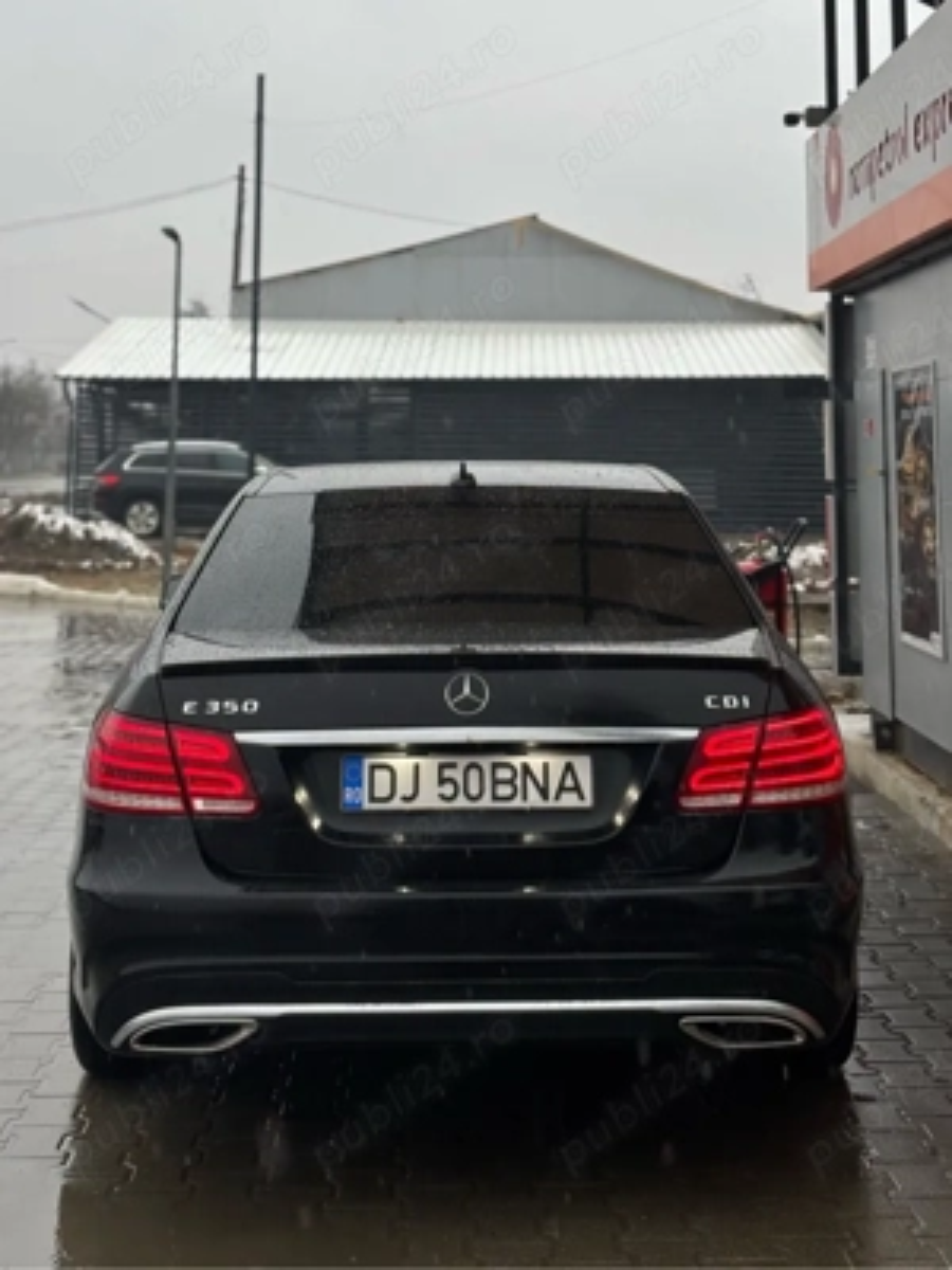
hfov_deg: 28.0
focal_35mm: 52
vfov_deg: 36.8
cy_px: 635
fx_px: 1907
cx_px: 476
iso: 32
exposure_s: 1/202
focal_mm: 5.96
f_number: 1.6
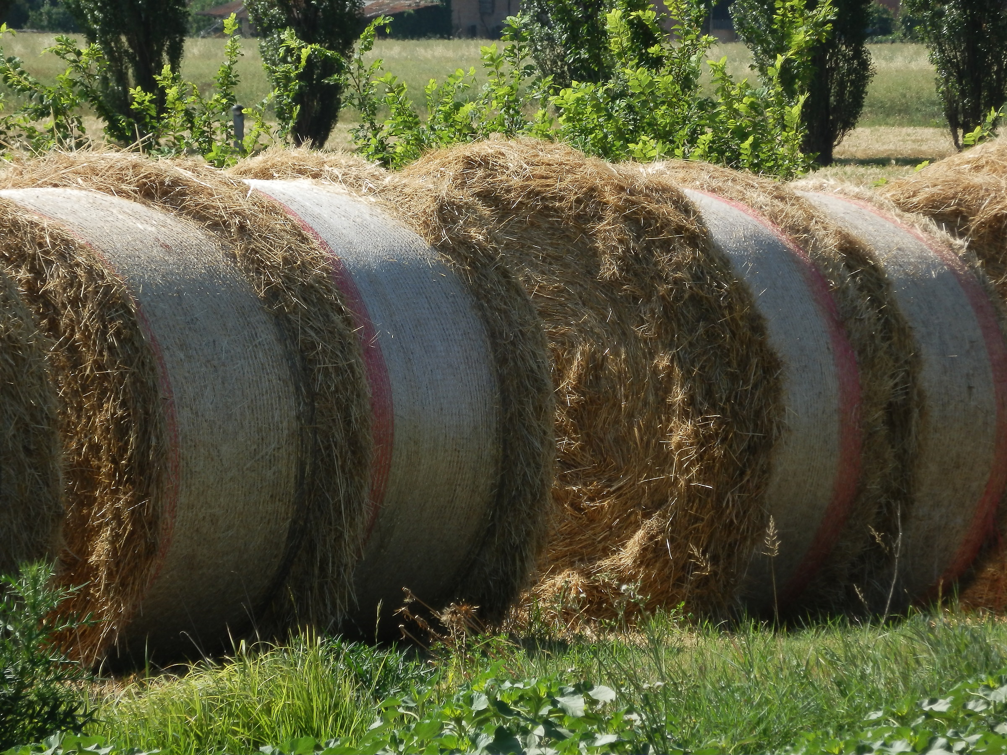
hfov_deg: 4.9
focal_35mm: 401
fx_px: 11665
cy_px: 378
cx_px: 504
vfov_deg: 3.7
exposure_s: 1/200
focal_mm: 71.6
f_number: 6.9
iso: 80
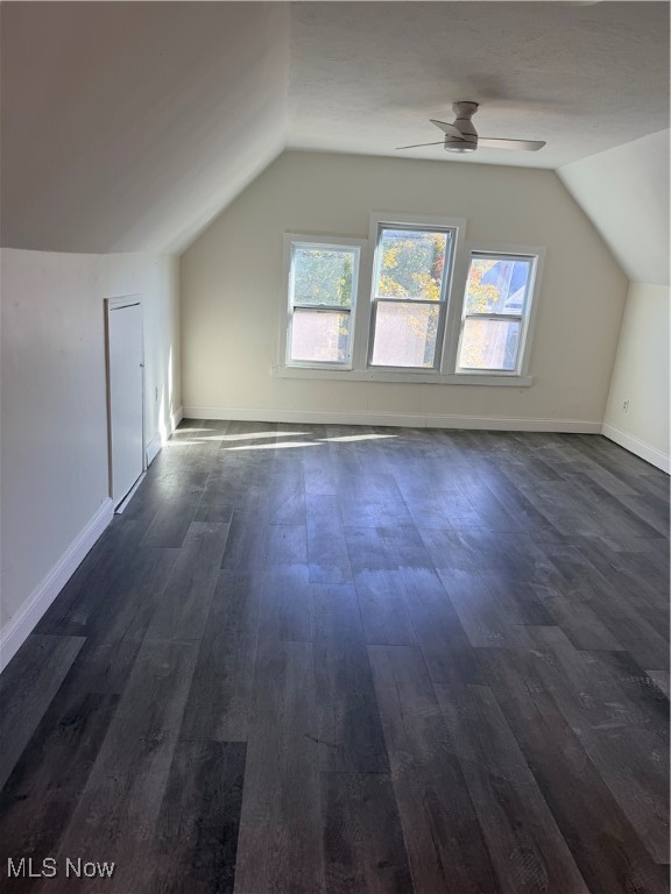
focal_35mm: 24
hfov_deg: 56.8
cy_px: 447
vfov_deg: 71.6
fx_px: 620
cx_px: 336
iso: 64
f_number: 1.78
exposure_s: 1/166
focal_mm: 6.76
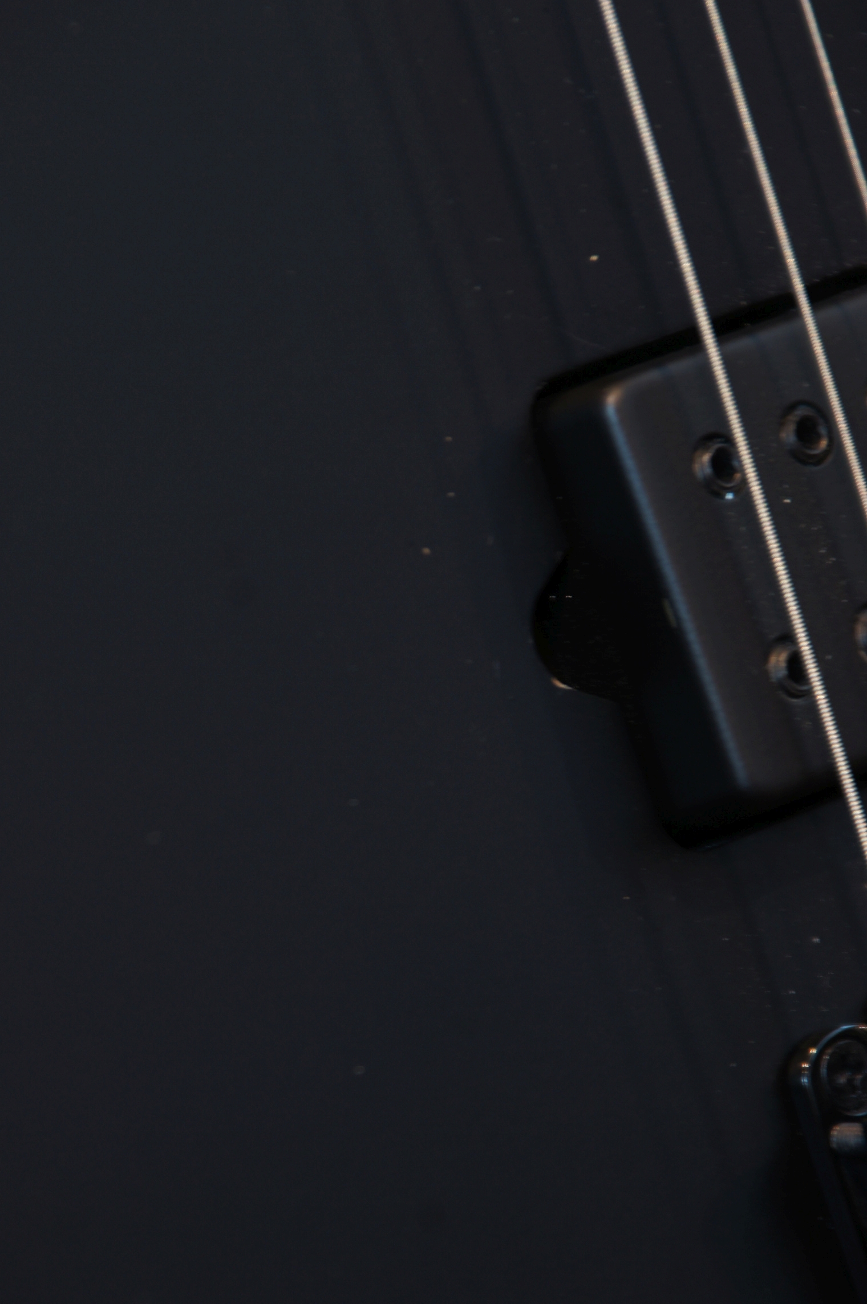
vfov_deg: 4.6
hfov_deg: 3.0
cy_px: 652
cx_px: 434
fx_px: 16294
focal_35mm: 450
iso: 100
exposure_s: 1/5
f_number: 6.3
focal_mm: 300
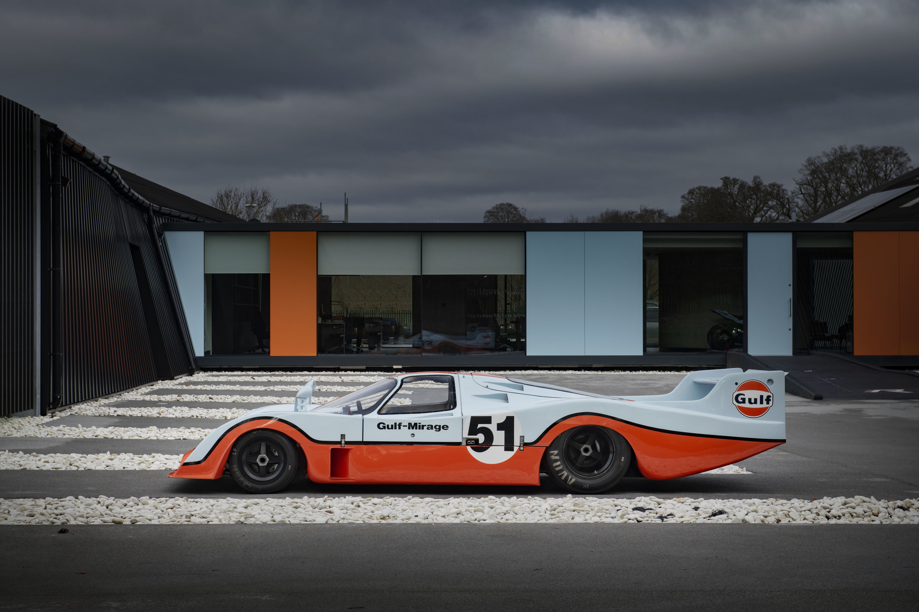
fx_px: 1787
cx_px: 460
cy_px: 306
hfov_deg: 28.8
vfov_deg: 19.5
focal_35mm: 70
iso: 1000
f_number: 7.1
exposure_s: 1/160
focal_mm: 70
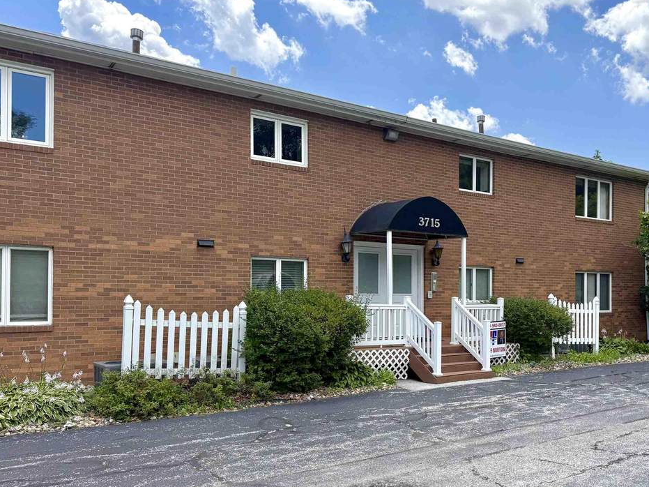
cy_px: 285
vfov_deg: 42.8
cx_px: 411
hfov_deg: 54.6
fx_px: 619
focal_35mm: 33
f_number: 1.78
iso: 100
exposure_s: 1/3953
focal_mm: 6.76
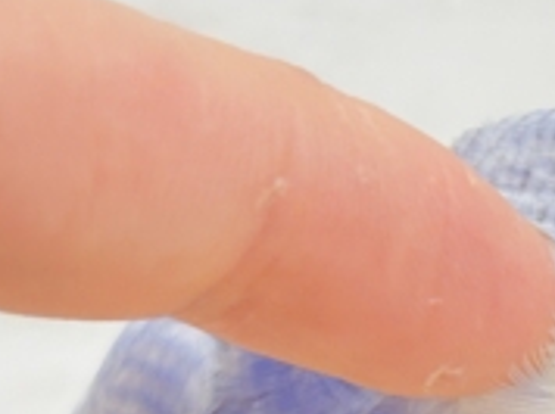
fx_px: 2994
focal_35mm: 187
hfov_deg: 10.4
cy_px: 482
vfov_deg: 7.9
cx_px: 711
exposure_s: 1/50
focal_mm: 5.96
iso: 40
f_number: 1.6
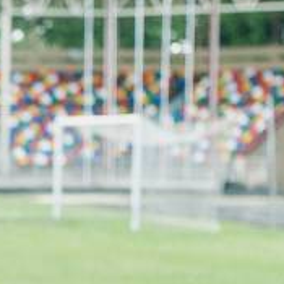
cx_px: -162
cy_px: 377
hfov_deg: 7.8
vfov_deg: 7.8
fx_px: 2051
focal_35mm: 221
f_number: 2.5
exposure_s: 1/1600
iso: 250
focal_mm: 35
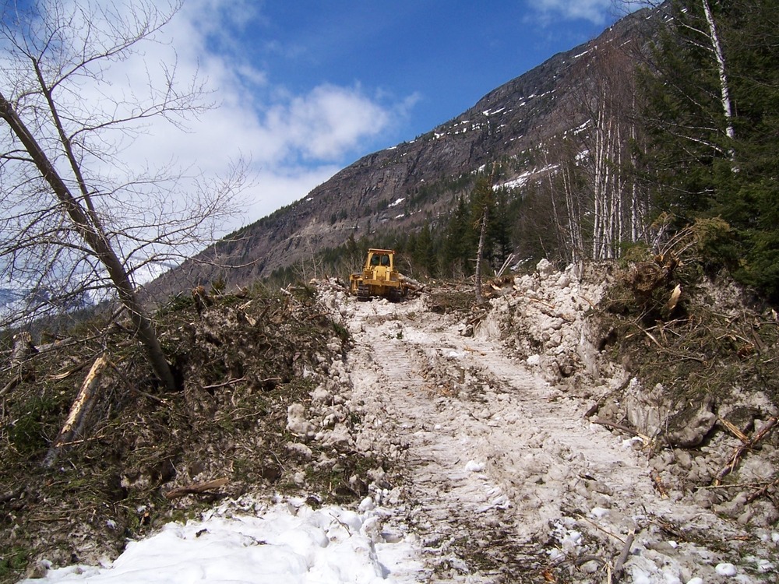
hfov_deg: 55.4
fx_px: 743
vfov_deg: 42.9
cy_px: 292
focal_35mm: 33
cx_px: 390
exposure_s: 1/1000
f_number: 5.6
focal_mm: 5.5
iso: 80
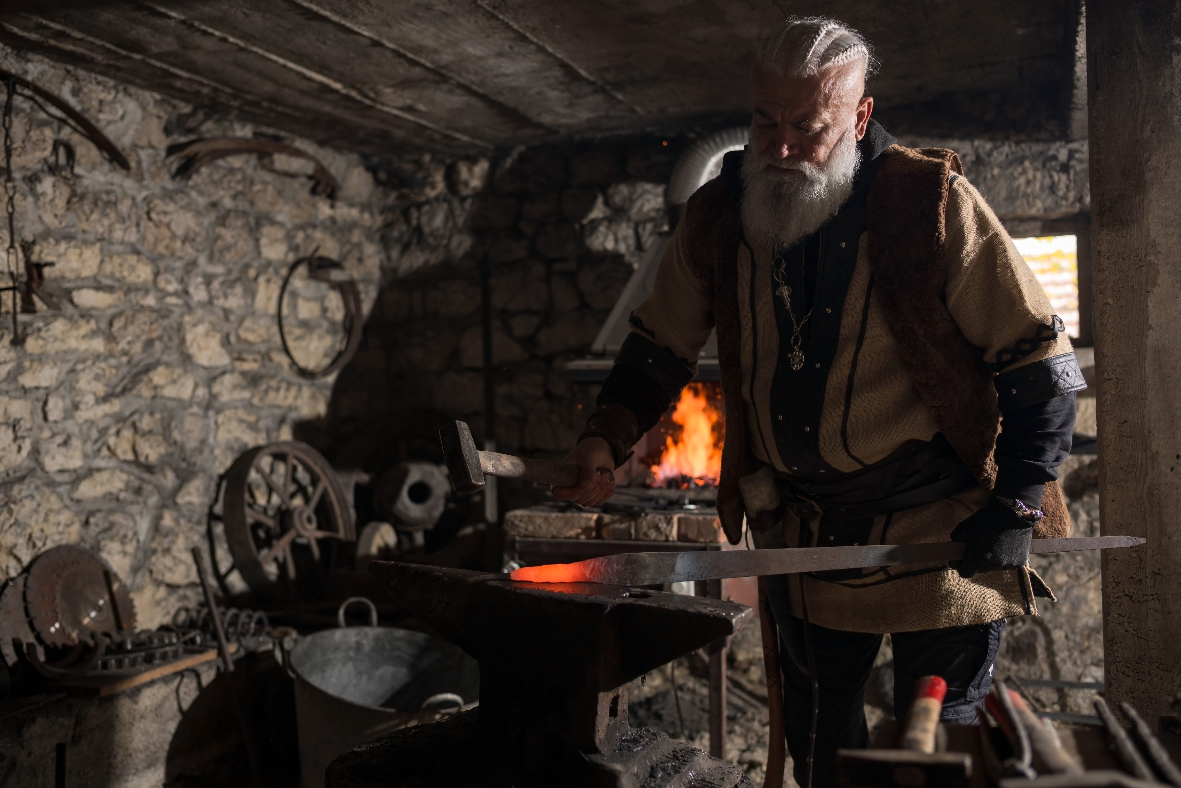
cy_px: 394
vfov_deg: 37.9
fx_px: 1148
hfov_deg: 54.4
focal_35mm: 35
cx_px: 590
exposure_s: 1/125
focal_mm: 35
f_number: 2.5
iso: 200
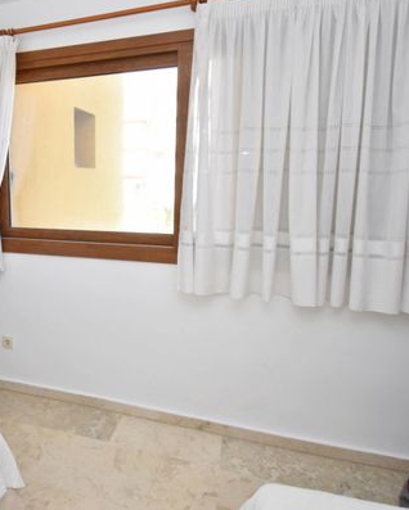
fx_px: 378
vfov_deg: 68.0
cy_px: 234
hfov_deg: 53.3
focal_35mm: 25
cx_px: 86
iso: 560
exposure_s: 1/250
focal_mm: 10
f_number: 4.5
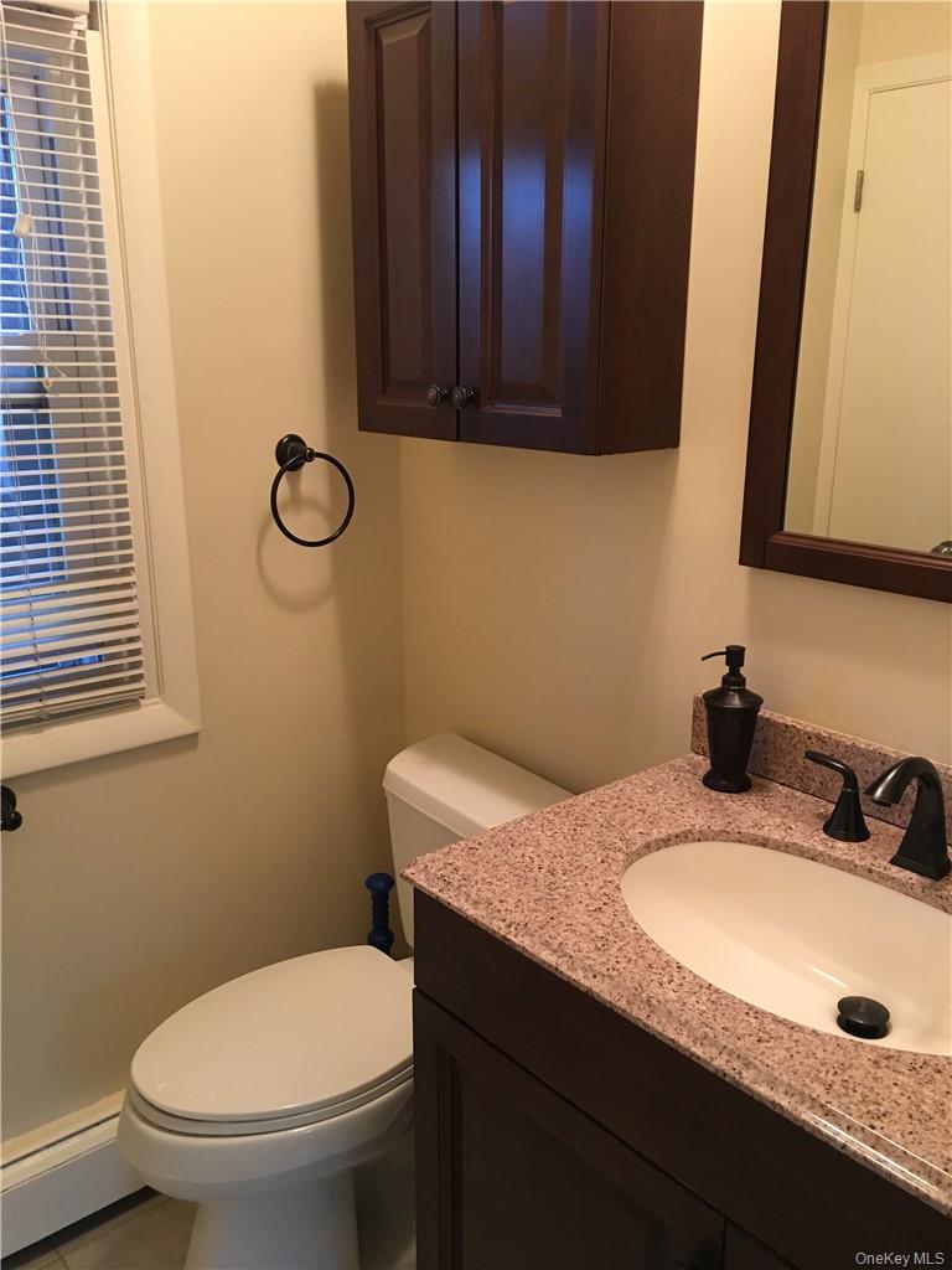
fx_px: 1063
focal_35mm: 29
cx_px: 476
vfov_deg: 61.7
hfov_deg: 48.2
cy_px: 635
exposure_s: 1/30
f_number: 2.2
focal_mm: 4.15
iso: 125
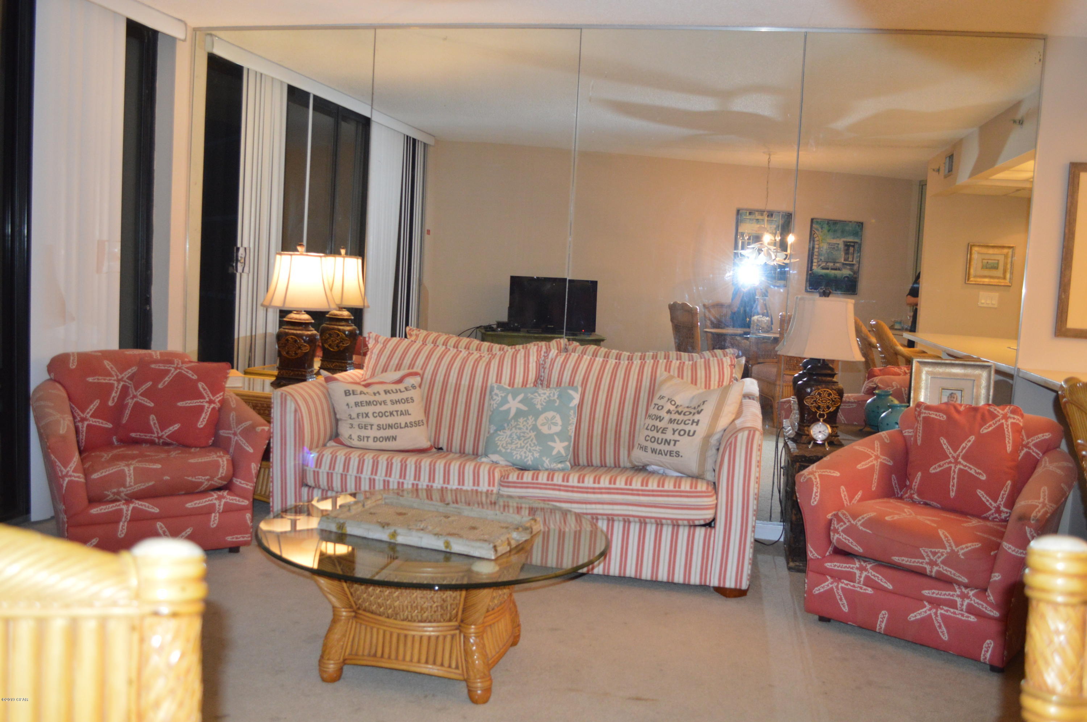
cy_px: 361
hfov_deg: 62.0
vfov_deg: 43.5
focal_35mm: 30
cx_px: 544
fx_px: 905
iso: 1250
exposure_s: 1/60
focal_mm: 20
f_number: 3.8
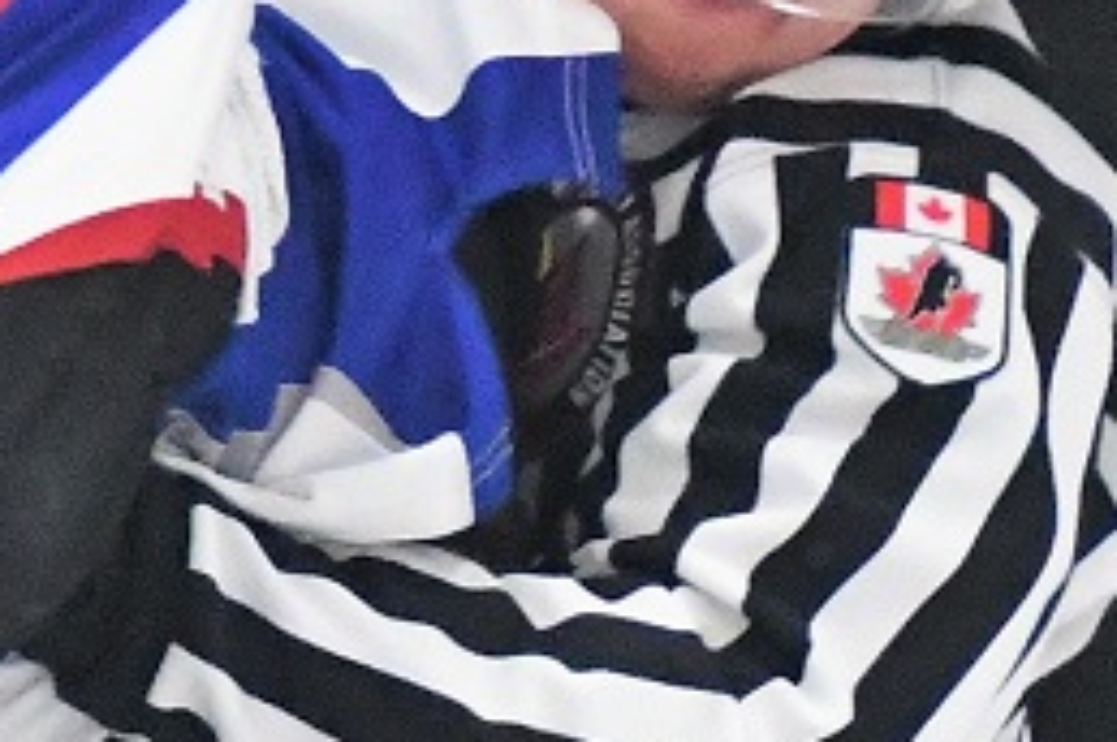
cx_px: -257
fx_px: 28284
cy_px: 748
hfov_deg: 2.3
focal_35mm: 913
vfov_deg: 1.5
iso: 5600
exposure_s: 1/800
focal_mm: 175
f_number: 2.8
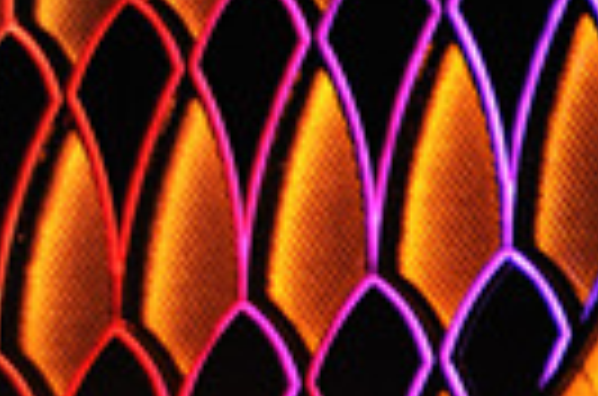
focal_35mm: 226
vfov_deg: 6.0
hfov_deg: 8.7
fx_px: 3745
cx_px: 1156
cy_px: 668
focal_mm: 25
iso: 400
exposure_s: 1/8
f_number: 4
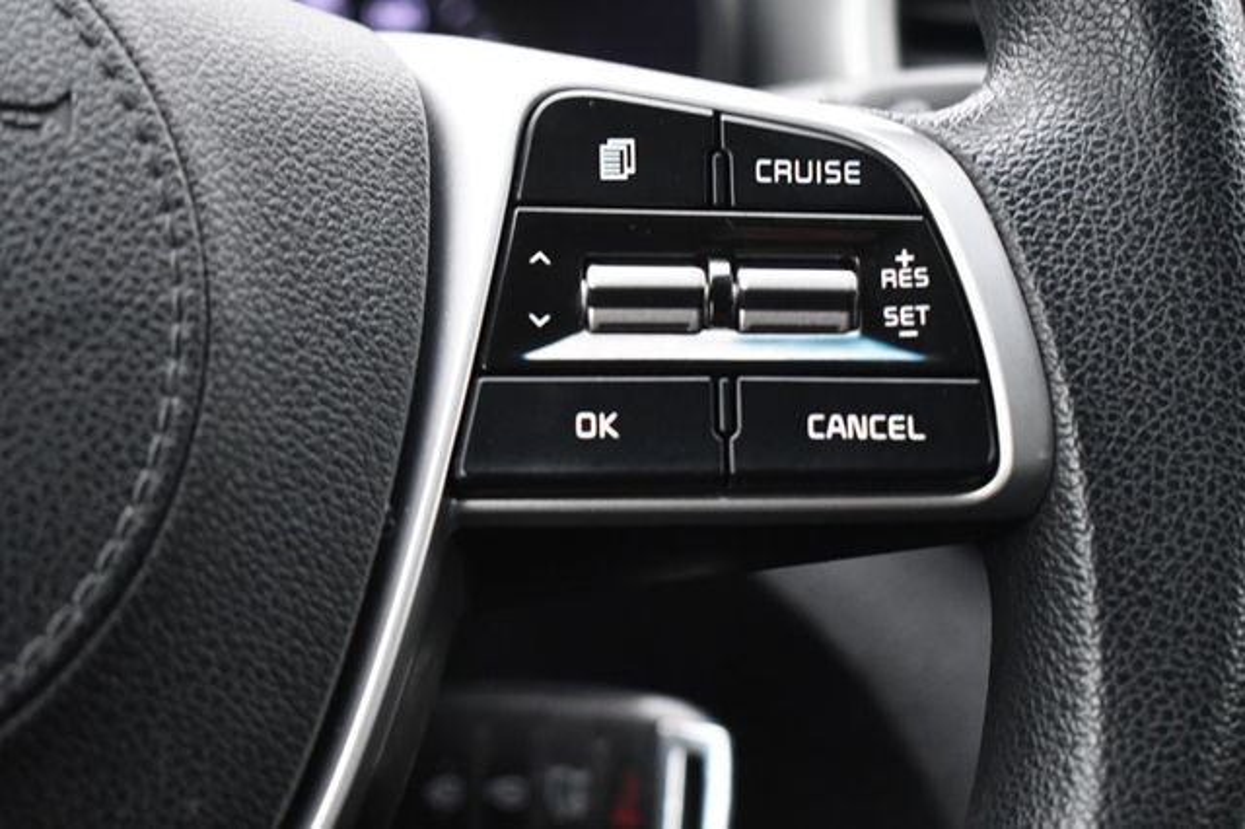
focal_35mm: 69
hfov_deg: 29.3
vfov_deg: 19.7
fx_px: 2385
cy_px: 414
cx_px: 622
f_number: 5.3
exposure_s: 1/125
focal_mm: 46
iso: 3200
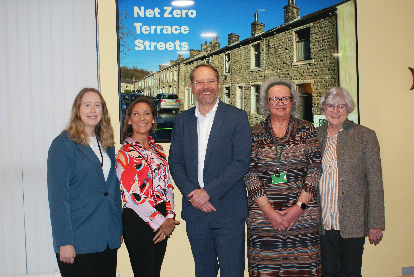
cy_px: 138
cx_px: 207
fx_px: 518
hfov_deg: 43.6
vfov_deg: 29.9
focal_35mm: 45
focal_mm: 30
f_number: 5
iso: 400
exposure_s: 1/60
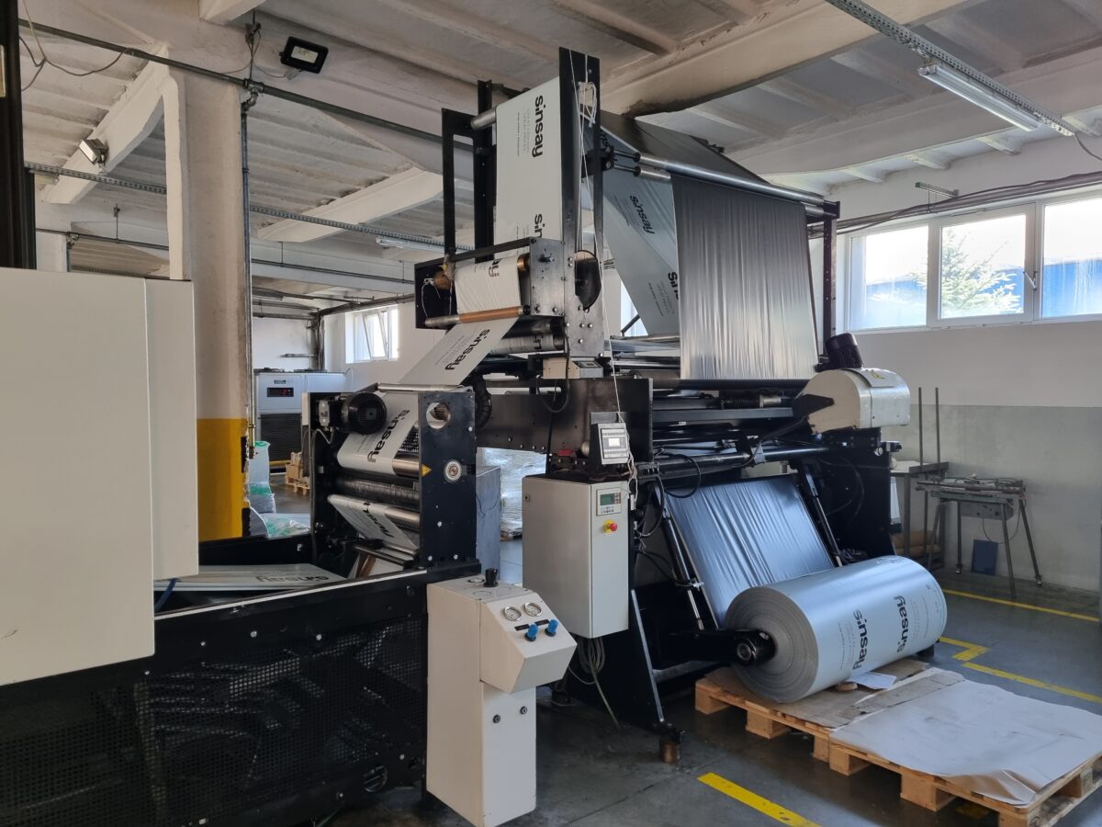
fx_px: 828
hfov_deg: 67.3
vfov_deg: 53.1
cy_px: 414
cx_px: 551
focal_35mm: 26
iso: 250
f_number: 1.8
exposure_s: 1/100
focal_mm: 5.4
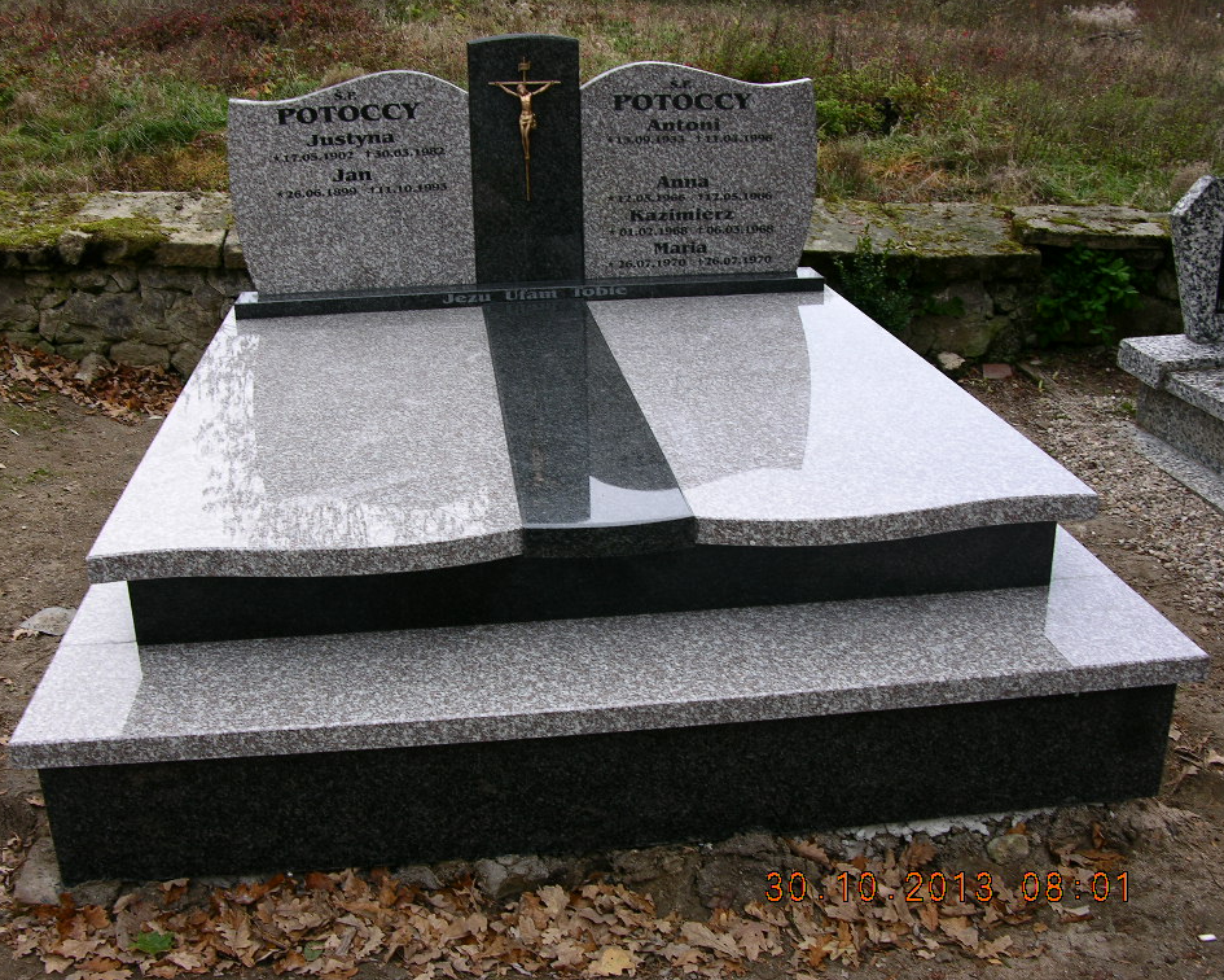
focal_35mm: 37
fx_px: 1340
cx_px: 574
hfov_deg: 49.1
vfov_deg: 40.1
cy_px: 494
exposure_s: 1/31.2
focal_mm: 8.9
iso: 50
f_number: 3.5
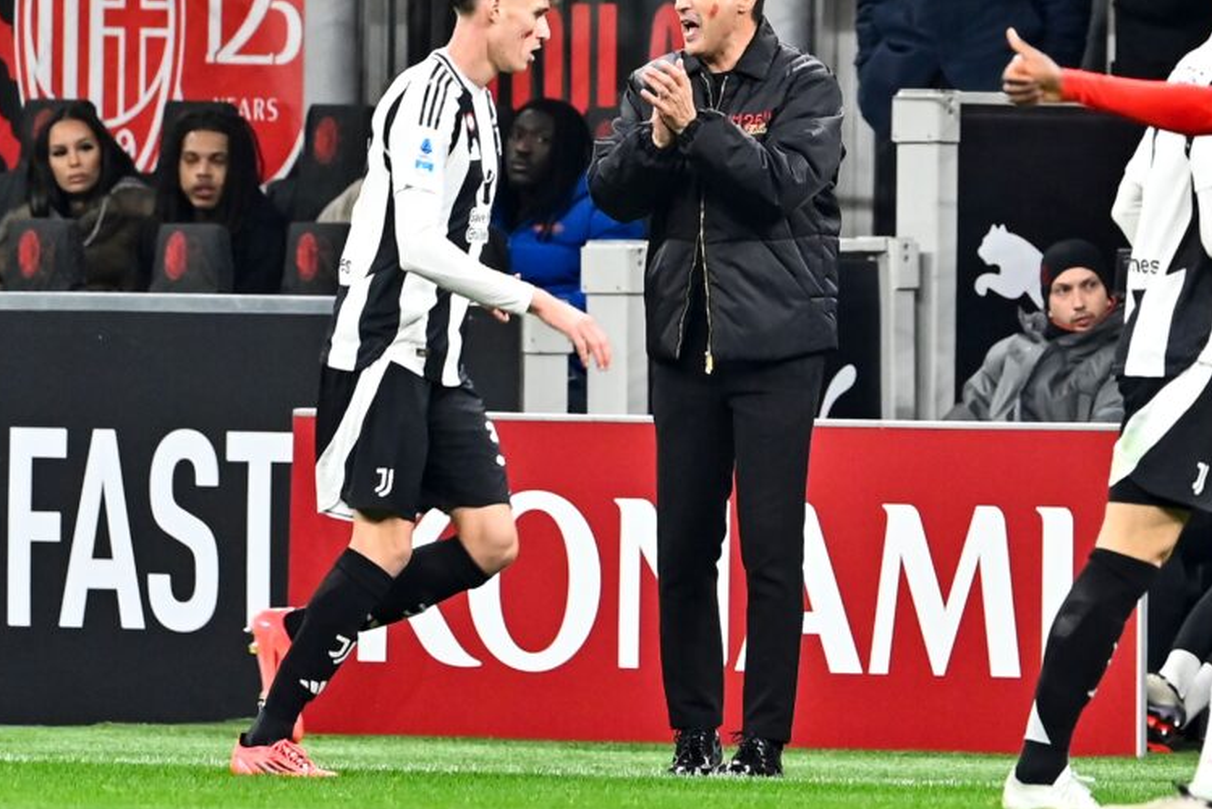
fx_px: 27616
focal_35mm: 820
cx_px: 811
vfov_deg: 1.7
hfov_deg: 2.5
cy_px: 358
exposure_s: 1/500
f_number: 4.5
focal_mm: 400
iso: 2000
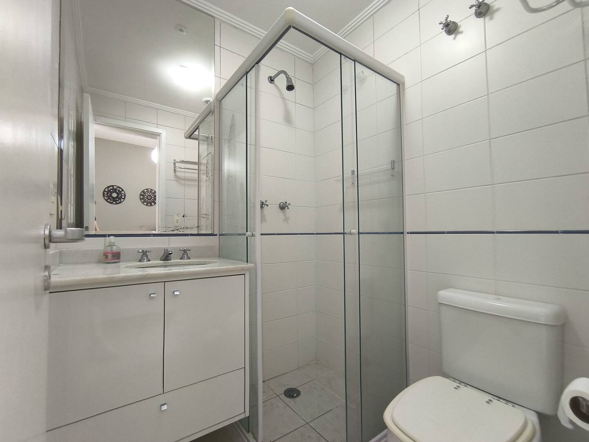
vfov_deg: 78.1
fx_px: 272
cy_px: 221
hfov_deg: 94.5
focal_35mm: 16
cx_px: 294
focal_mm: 1.65
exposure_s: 1/30
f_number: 2.2
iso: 250
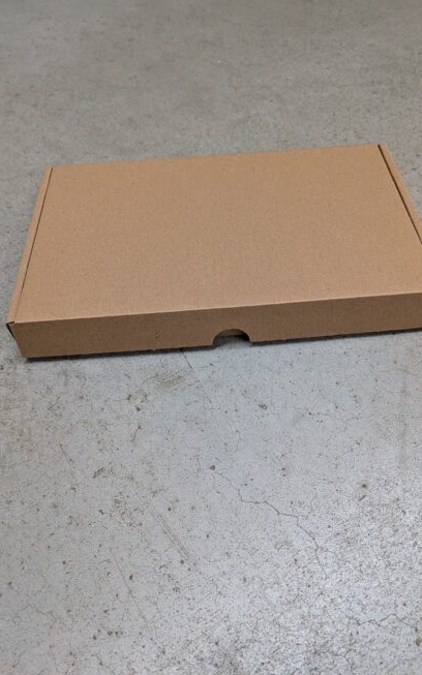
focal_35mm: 26
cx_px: 231
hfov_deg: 47.5
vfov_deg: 70.4
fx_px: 479
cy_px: 335
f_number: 1.7
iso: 1031
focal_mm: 4.53
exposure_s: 1/100
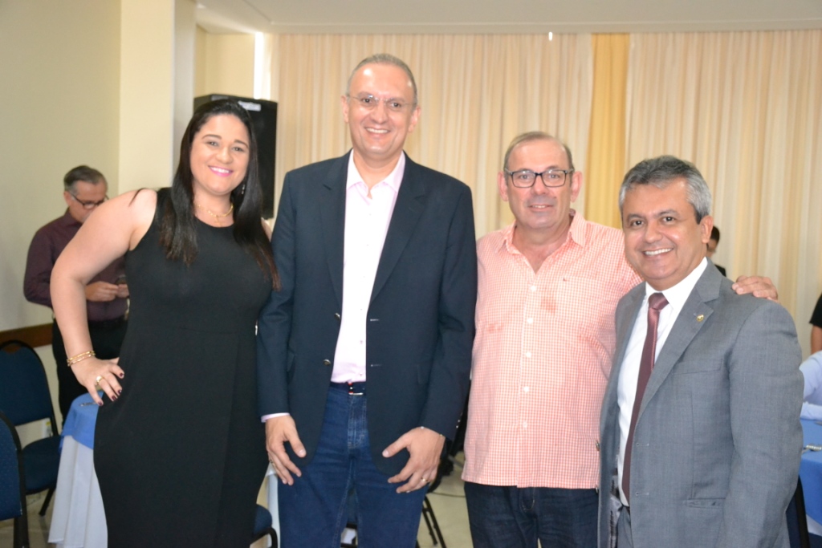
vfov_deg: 33.0
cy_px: 274
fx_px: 925
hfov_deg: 47.9
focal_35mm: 40
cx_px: 411
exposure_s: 1/60
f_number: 4
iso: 3200
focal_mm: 27
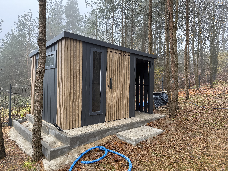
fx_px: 158
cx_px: 114
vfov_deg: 56.8
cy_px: 86
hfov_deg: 71.6
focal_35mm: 24
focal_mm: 6.76
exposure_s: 1/186
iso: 64
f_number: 1.78
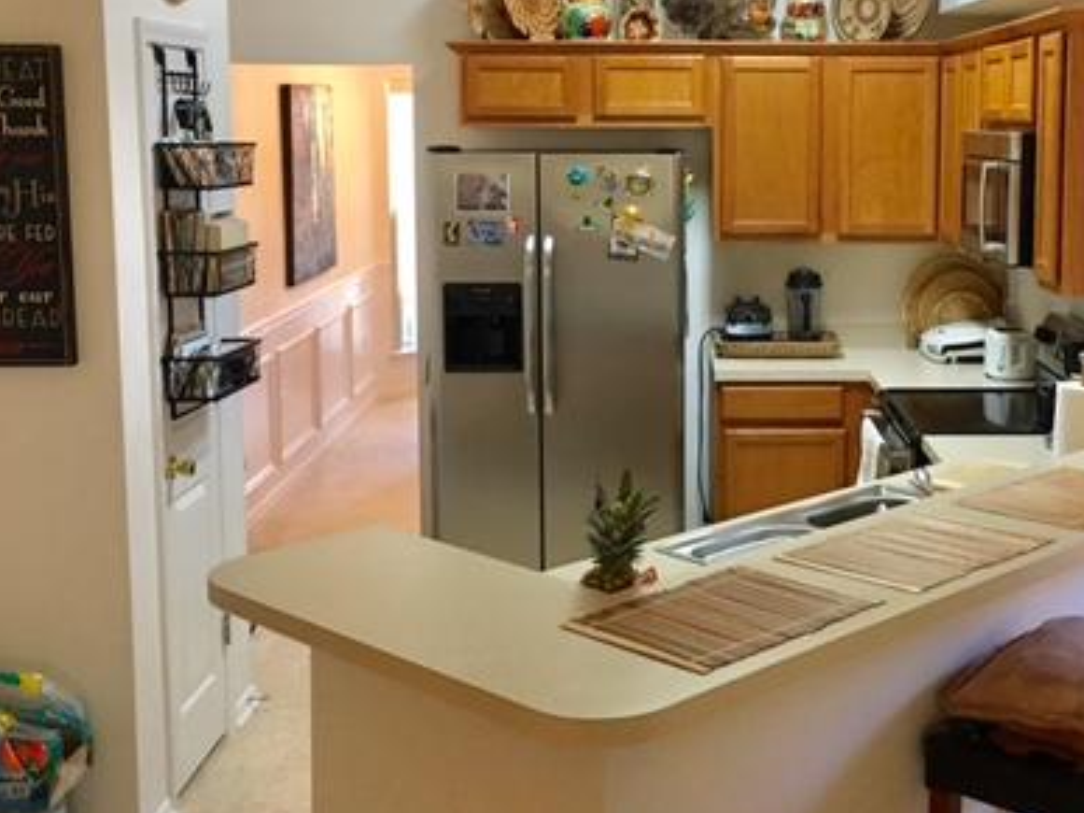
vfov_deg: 30.1
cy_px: 308
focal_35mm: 48
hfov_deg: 39.1
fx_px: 1503
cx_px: 737
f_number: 2.2
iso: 80
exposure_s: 1/17
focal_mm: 4.15
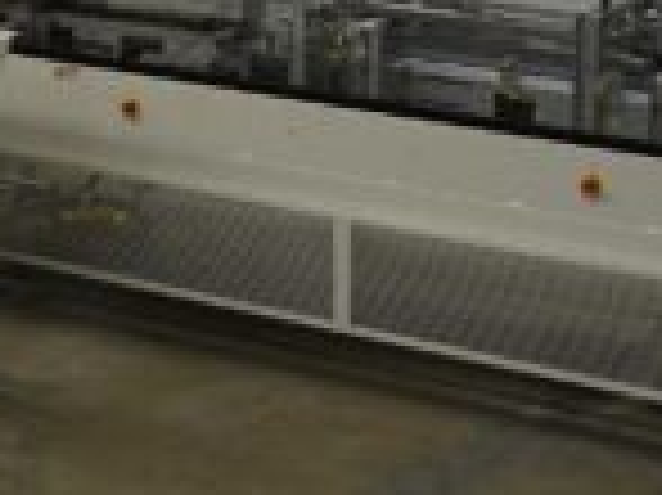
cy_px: -173
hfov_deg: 14.3
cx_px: 9
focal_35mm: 136
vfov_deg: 10.6
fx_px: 2599
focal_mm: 6.64
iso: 100
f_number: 4
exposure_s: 1/40
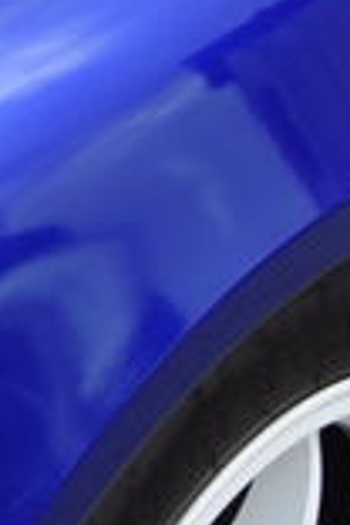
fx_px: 2690
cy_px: 222
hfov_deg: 7.0
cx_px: -542
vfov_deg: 11.1
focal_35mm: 184
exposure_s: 1/250
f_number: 8
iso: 220
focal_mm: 25
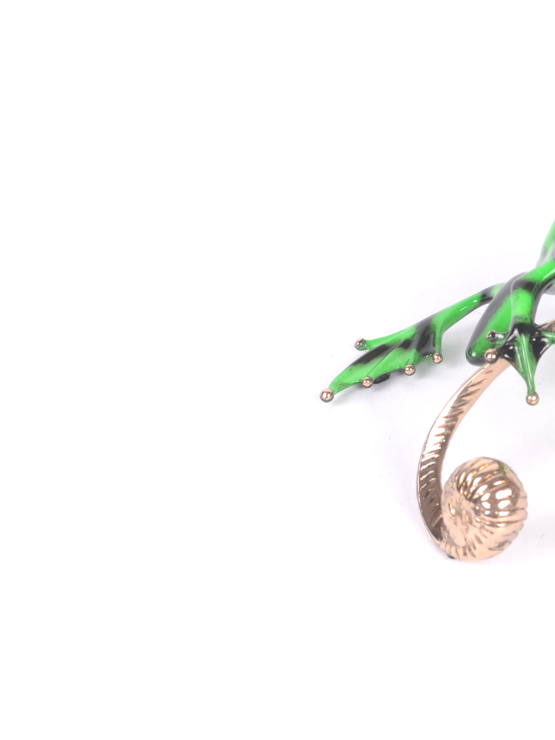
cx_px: 622
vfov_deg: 25.0
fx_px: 1668
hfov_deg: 18.2
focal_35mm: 78
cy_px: 361
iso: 100
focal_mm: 32
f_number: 11
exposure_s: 1/60
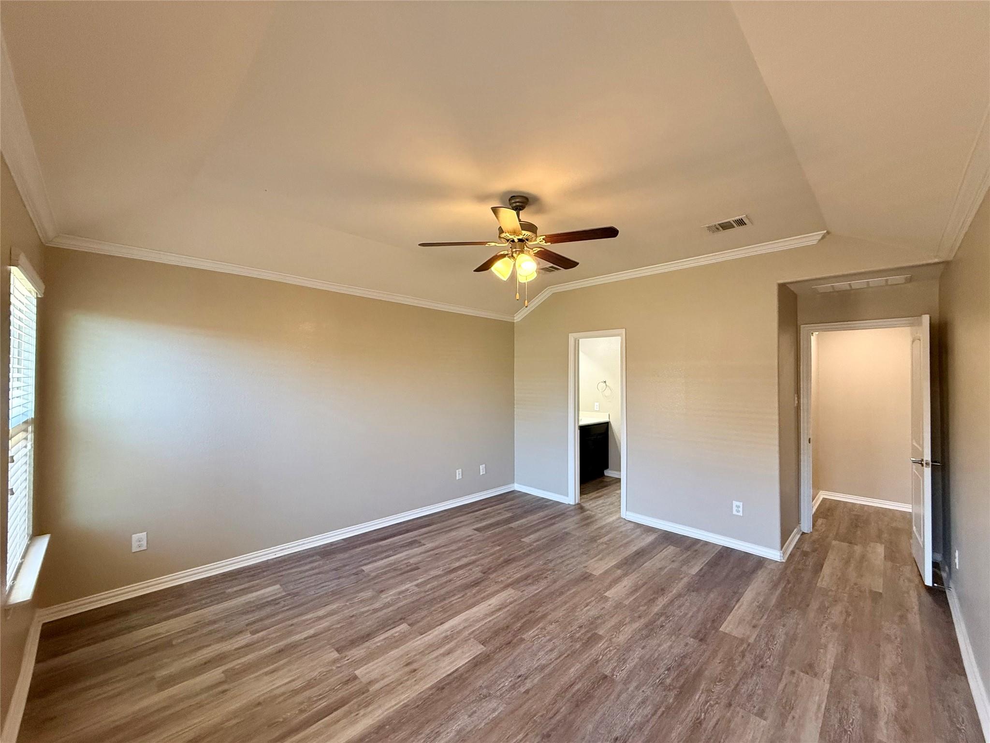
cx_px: 495
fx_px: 400
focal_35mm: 14
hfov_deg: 102.1
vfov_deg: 85.7
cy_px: 372
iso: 400
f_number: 2.2
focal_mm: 2.22
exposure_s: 1/120
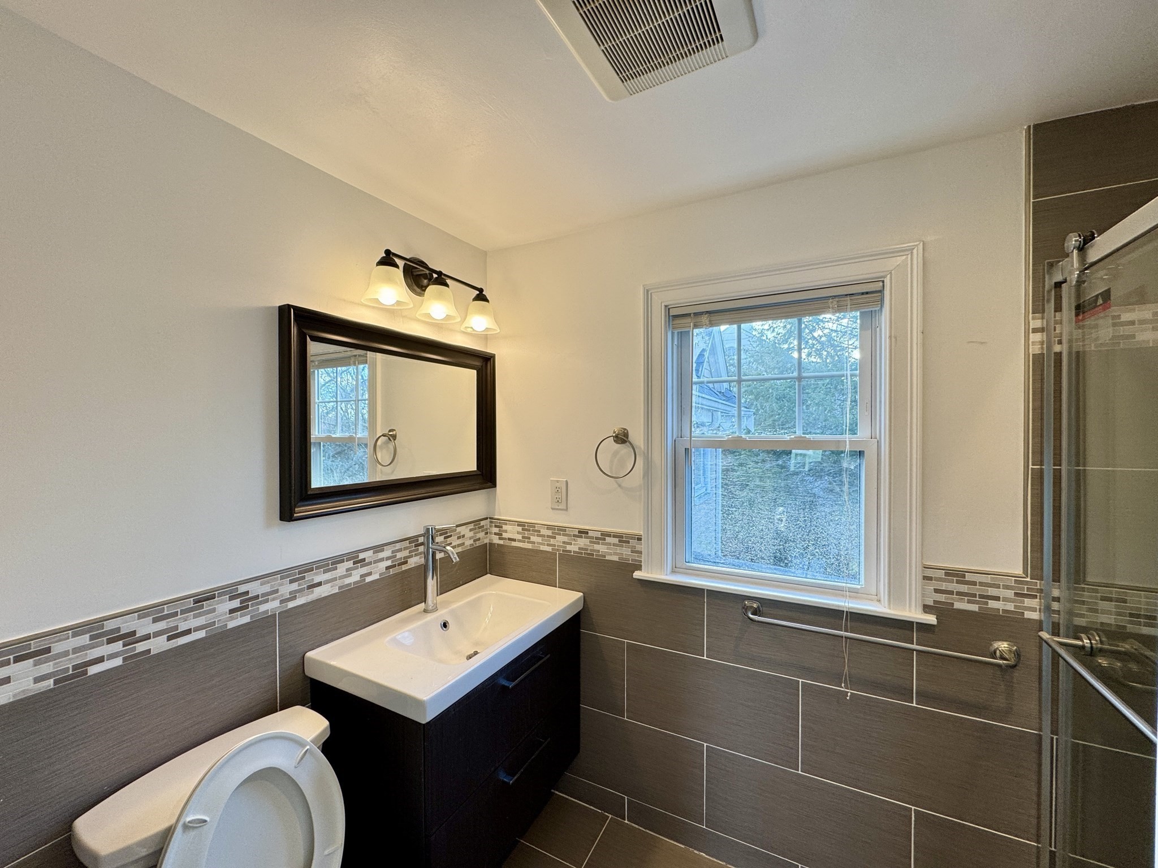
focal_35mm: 14
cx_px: 579
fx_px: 468
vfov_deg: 85.7
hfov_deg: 102.1
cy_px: 434
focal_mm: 2.22
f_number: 2.2
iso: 100
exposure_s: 1/120
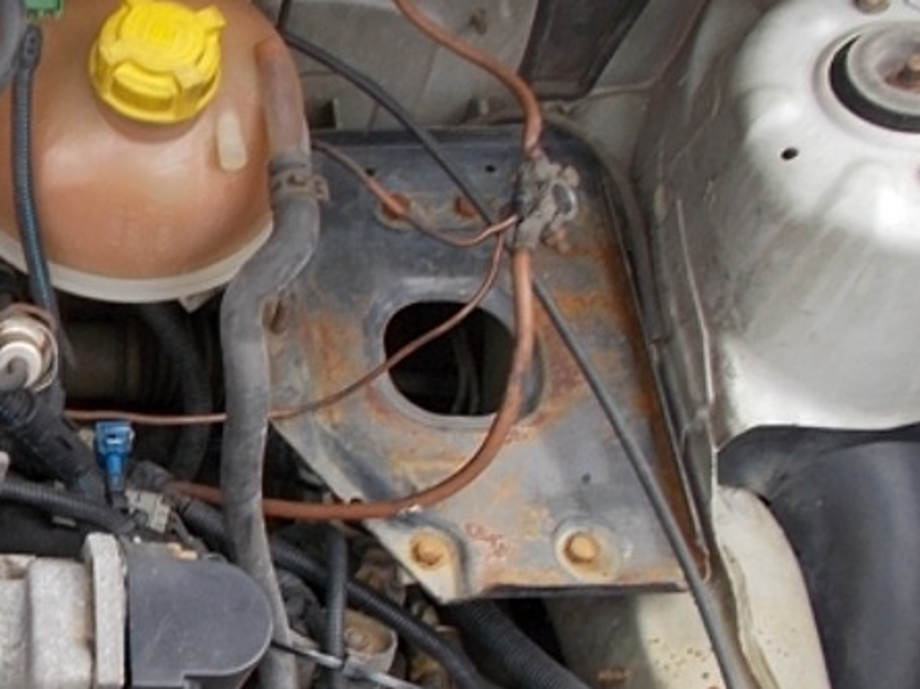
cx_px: -121
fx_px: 1886
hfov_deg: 25.2
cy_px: 480
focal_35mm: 71
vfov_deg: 20.6
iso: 80
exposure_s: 1/100
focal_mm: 4.6
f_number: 3.2
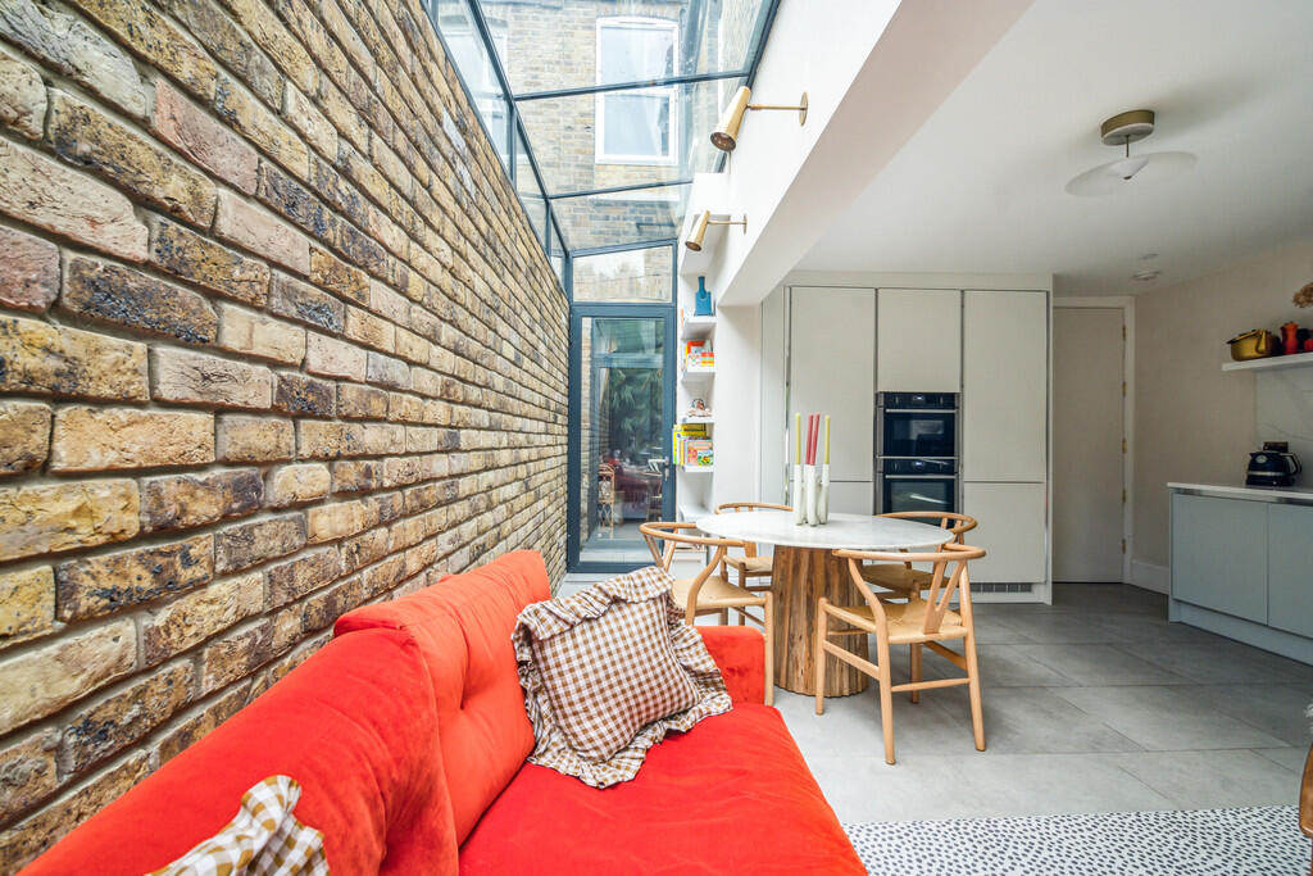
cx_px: 656
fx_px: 584
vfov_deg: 73.8
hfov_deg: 96.7
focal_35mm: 16
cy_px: 438
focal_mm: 16
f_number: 11
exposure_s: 1/30
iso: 3200
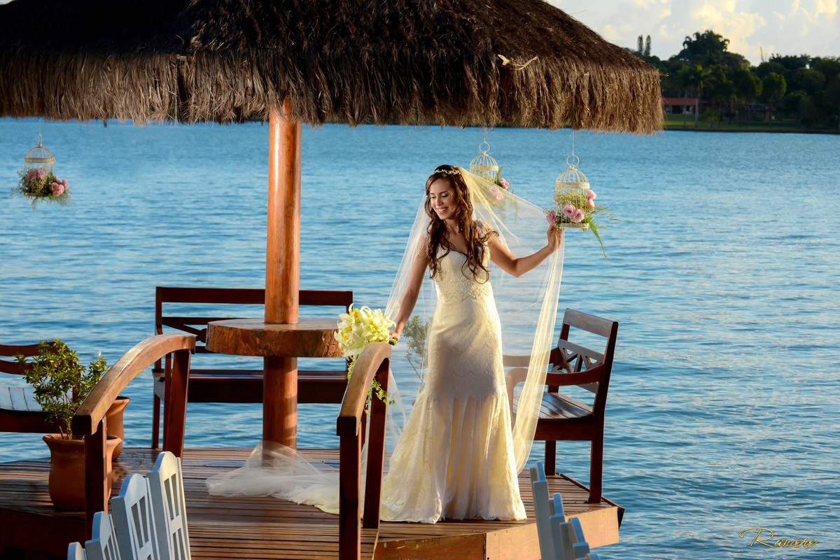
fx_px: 2450
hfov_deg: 19.5
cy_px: 280
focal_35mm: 105
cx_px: 420
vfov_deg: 13.0
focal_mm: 105
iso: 250
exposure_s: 1/250
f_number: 10
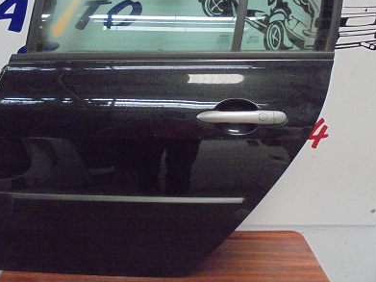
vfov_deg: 37.2
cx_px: 148
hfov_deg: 48.6
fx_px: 413
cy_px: 89
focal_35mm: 38
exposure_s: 1/40
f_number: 3.5
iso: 800
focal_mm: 4.6
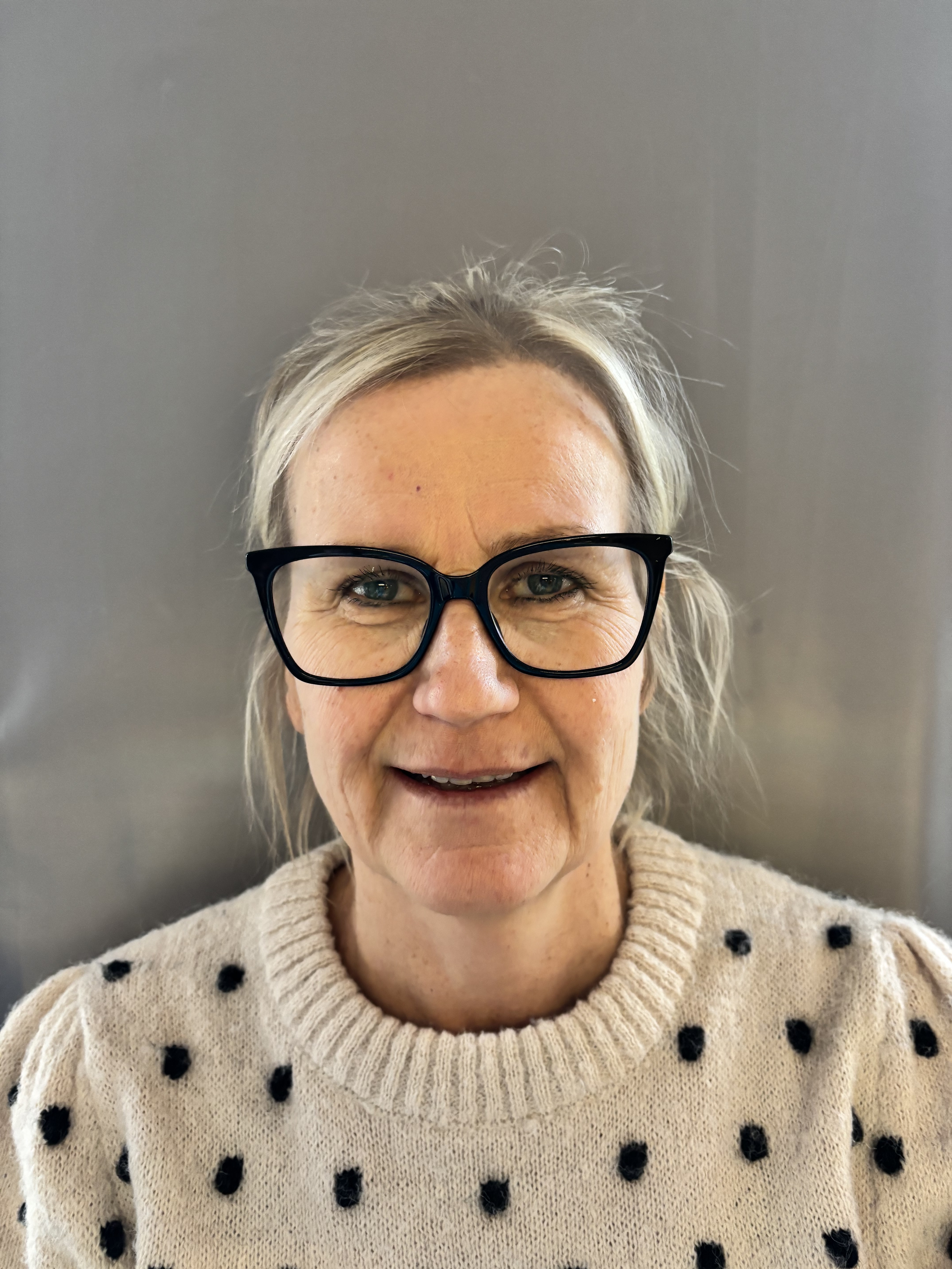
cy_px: 634
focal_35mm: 26
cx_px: 476
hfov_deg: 53.1
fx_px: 953
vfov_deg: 67.3
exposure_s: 1/50
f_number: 1.6
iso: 400
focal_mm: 5.96
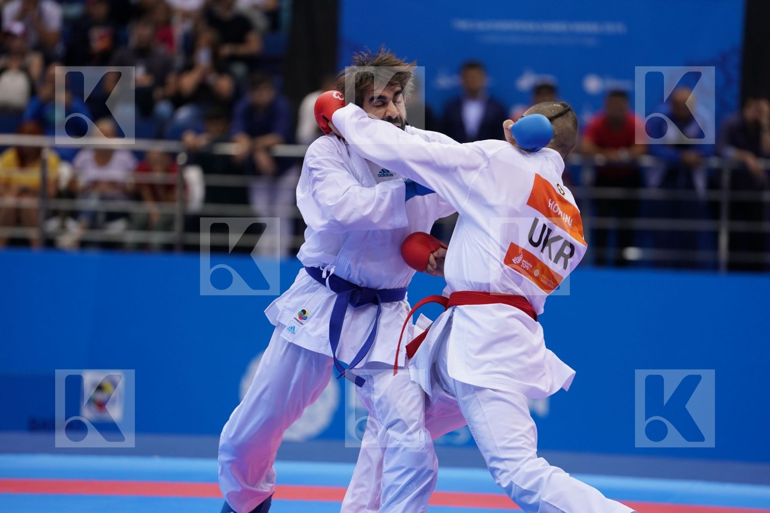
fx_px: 4277
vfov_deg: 6.9
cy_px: 256
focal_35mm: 200
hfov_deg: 10.3
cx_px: 385
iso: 1250
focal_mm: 200
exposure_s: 1/1000
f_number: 2.8
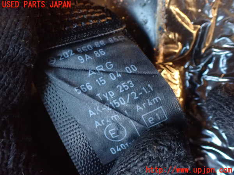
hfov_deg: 60.0
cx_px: 117
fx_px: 203
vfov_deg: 46.8
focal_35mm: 30
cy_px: 88
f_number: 2.3
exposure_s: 1/30
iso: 1600
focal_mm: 5.4
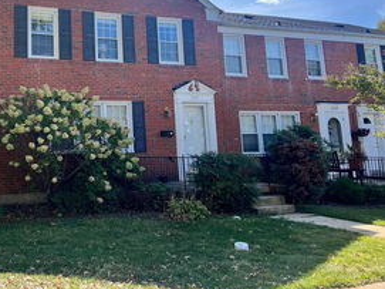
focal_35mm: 41
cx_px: 83
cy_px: 71
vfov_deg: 34.4
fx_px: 456
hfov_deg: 43.9
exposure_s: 1/1838
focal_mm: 5.7
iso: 50
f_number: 1.5
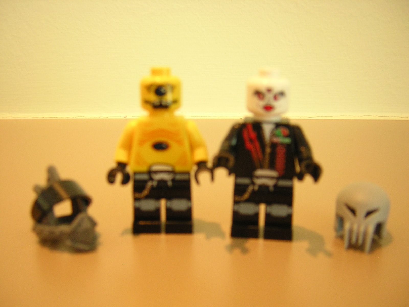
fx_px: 425
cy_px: 154
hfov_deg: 51.4
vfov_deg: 39.7
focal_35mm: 36
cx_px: 204
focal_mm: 4.7
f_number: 2.6
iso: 227
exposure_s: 1/3.5
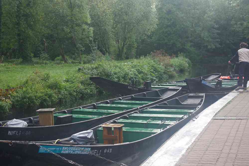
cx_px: 124
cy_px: 83
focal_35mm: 57
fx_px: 394
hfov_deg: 35.1
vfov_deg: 23.8
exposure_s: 1/60
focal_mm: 38
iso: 400
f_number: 7.1
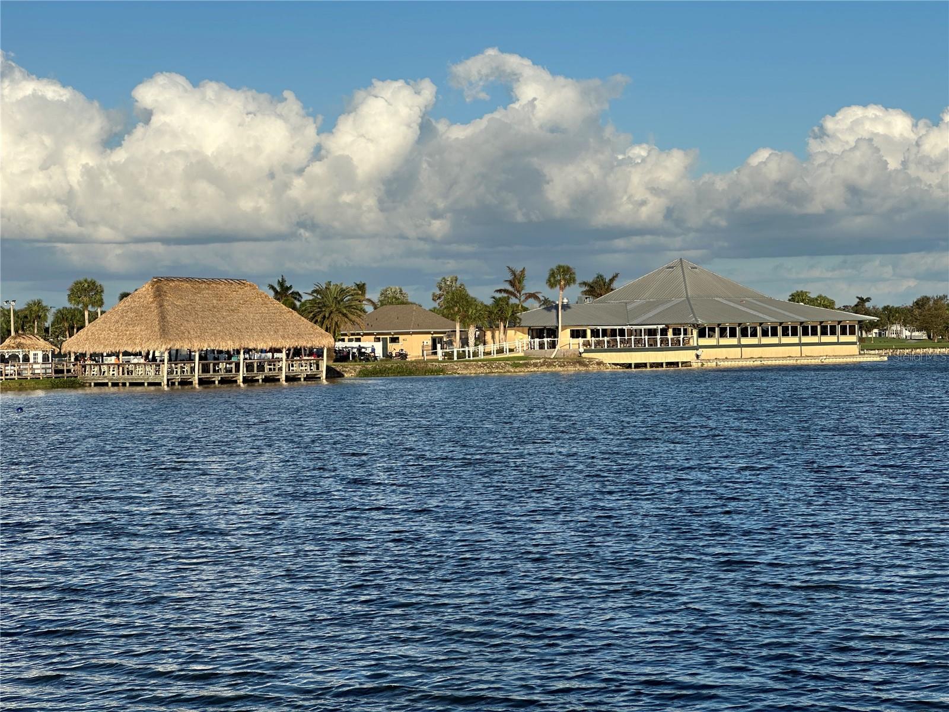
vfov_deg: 19.1
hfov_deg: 25.3
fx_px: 2111
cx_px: 474
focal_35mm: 77
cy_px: 356
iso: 32
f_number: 2.8
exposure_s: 1/1107
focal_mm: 9
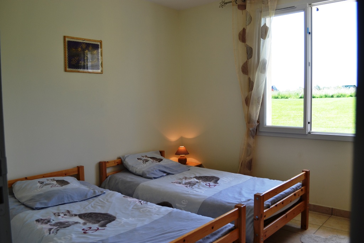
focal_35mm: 30
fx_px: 303
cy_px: 122
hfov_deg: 61.9
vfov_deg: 43.6
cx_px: 182
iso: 140
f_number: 5.6
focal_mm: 20
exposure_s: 1/125
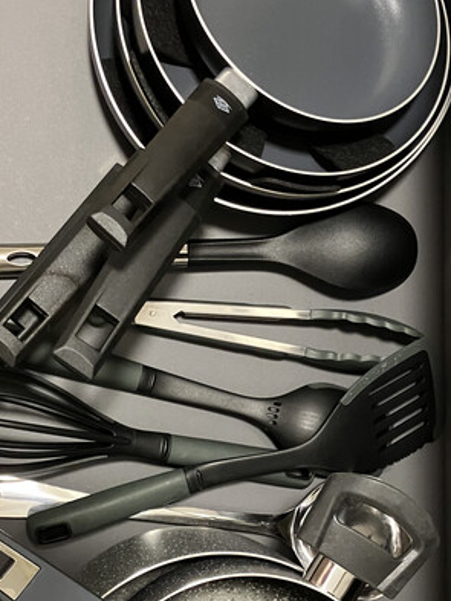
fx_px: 990
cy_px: 398
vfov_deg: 33.5
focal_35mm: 57
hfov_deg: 25.6
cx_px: 177
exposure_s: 1/30
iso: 400
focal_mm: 3.99
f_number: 1.8
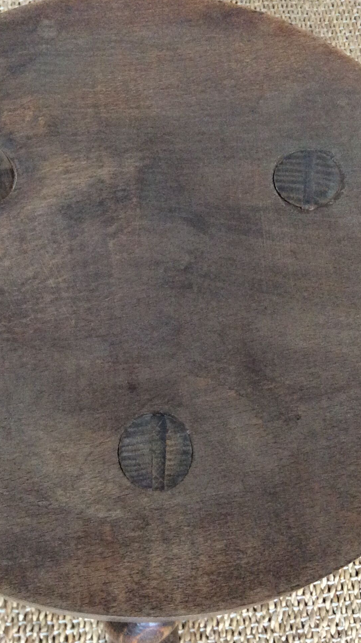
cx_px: 127
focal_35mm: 47
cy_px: 322
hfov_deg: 25.3
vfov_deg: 43.7
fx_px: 800
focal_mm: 3.3
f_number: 2.4
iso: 160
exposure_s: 1/25
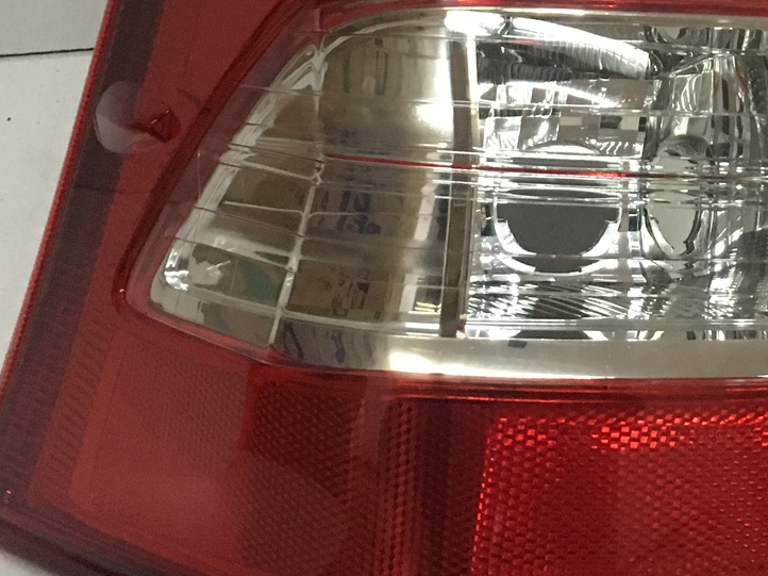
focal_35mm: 81
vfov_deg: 17.5
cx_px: 697
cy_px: -69
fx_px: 1796
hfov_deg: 23.5
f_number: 2.2
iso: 200
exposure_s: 1/17
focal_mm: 4.15
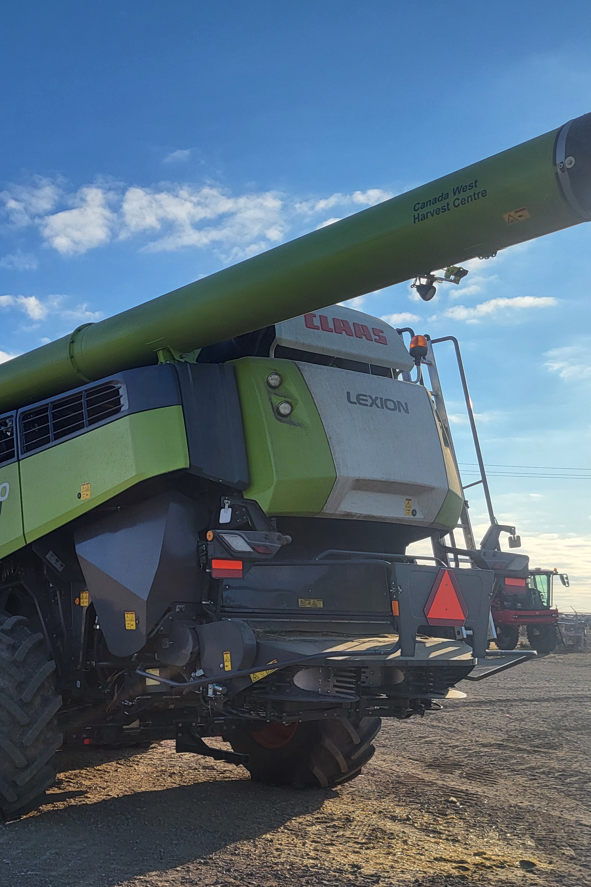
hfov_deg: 31.6
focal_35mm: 41
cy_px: 504
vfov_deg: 47.3
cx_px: 96
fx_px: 1009
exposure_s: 1/2693
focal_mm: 5.4
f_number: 1.8
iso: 40
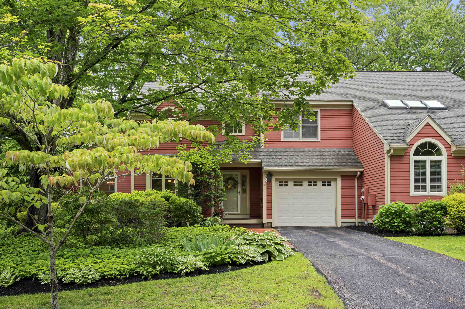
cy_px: 154
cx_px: 232
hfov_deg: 62.0
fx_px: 387
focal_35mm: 30
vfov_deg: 43.5
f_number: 7.1
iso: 250
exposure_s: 1/25
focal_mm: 30
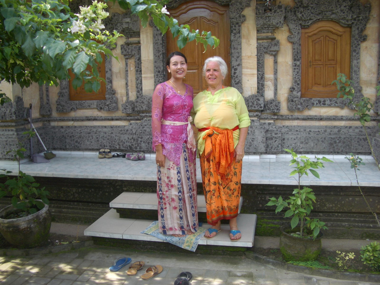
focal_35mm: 35
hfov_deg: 52.6
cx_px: 190
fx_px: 384
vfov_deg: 40.7
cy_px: 142
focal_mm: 5.8
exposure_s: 1/200
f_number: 2.6
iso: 50
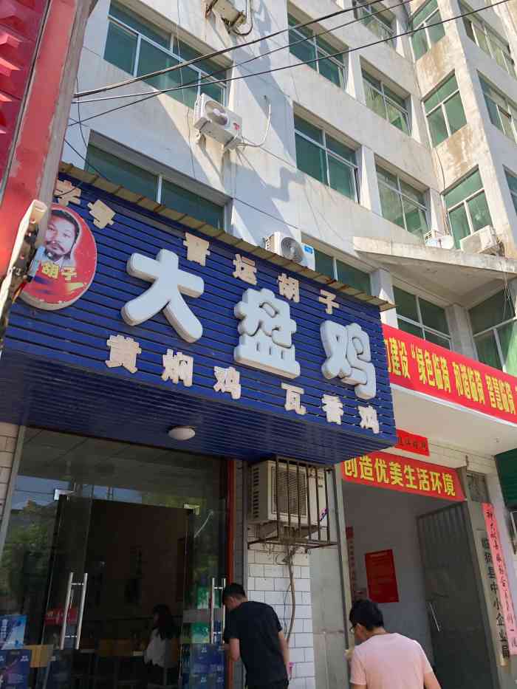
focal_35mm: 28
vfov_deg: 63.4
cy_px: 344
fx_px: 557
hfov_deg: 49.8
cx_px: 258
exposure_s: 1/676
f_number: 1.8
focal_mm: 4
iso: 20
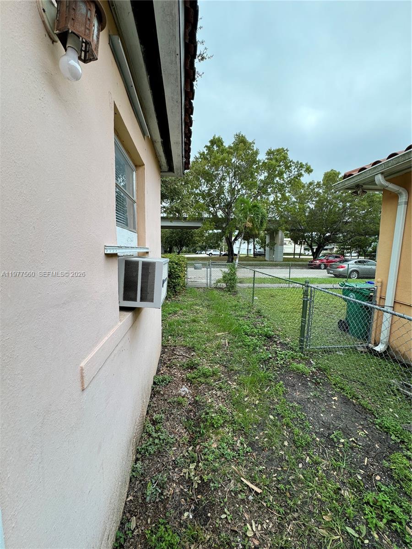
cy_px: 274
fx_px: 222
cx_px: 206
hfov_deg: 85.7
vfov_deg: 102.1
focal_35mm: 14
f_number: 2.2
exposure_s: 1/401
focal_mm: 2.22
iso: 40
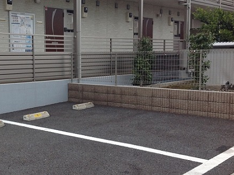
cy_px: 94
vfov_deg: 25.2
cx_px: 52
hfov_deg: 32.5
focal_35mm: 58
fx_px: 391
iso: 50
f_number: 2.4
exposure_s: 1/570
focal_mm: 4.28
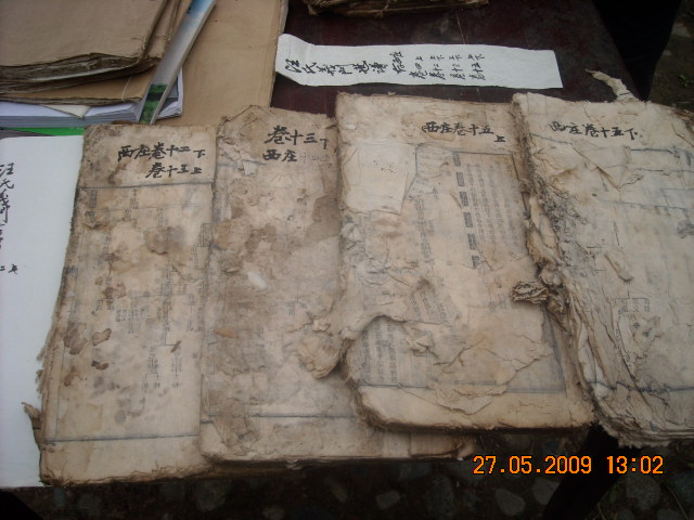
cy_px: 260
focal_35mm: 35
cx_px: 347
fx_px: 702
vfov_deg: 40.7
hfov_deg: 52.6
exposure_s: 1/296
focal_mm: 5.7
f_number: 5.6
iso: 64
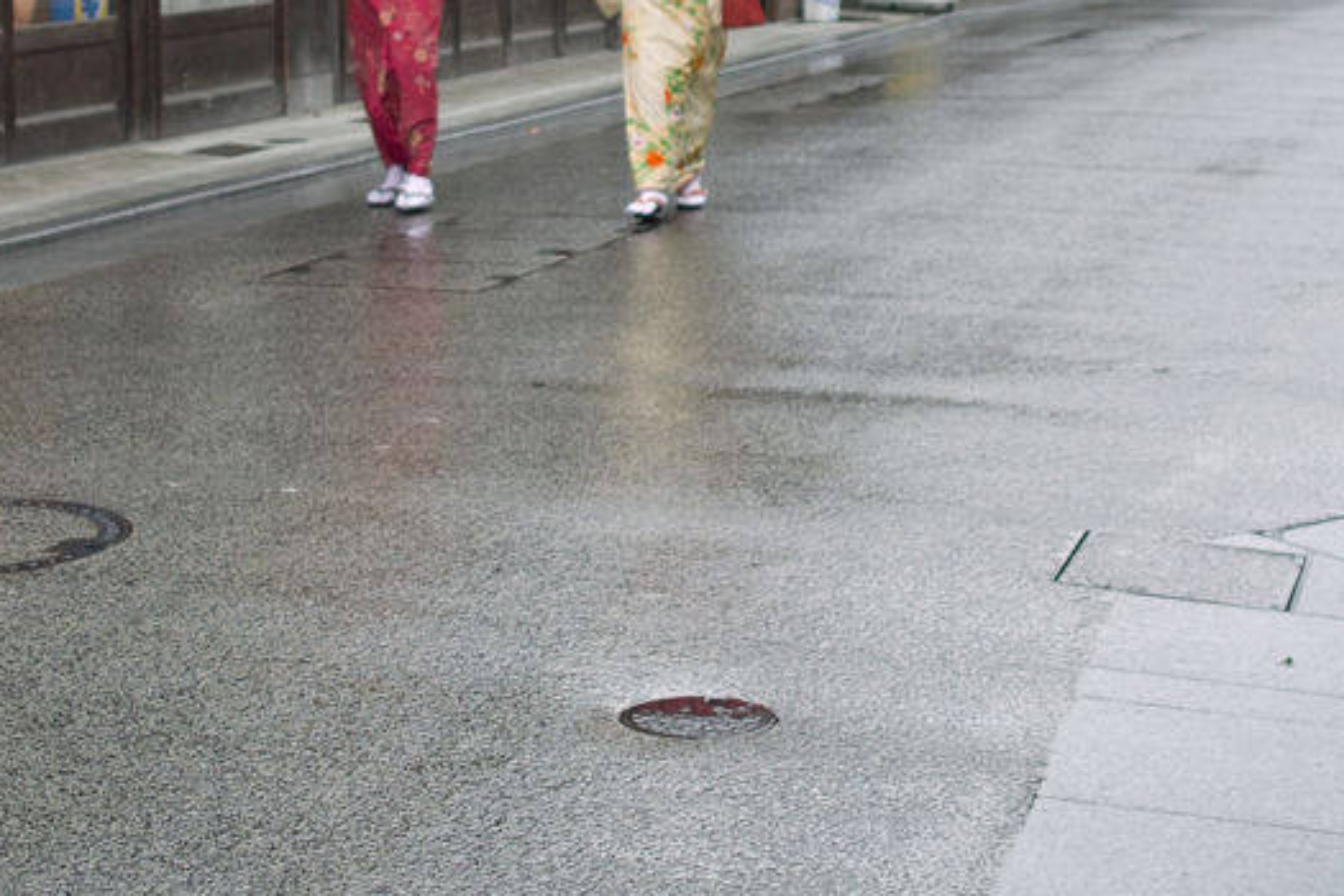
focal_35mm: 80
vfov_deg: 16.8
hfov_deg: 25.3
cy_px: 69
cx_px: 556
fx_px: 2986
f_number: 2.8
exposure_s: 1/100
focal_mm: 24.2
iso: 100
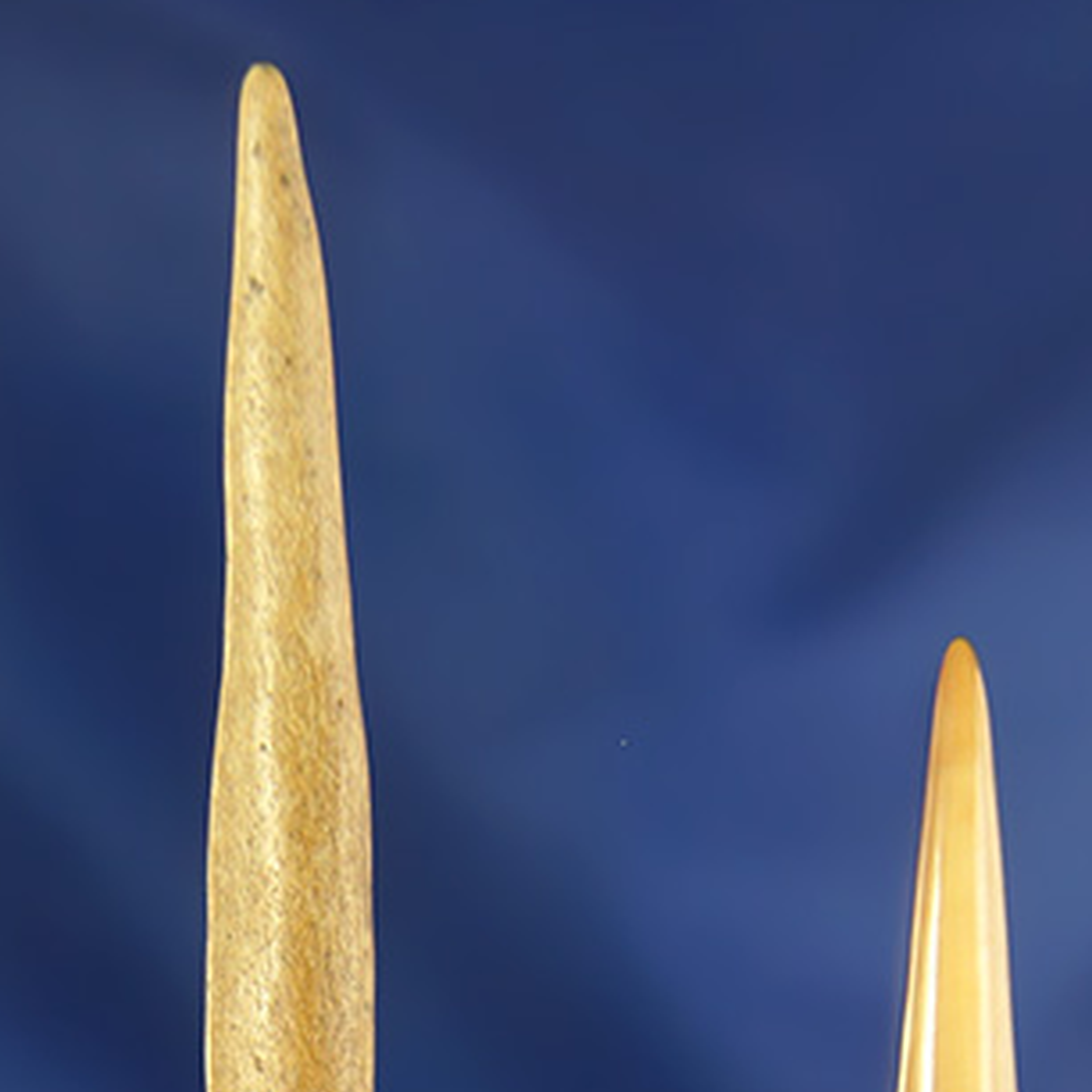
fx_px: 3926
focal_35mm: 110
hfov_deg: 15.8
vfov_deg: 14.7
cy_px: 1631
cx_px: 287
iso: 250
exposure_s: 1/60
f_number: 4.5
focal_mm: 28
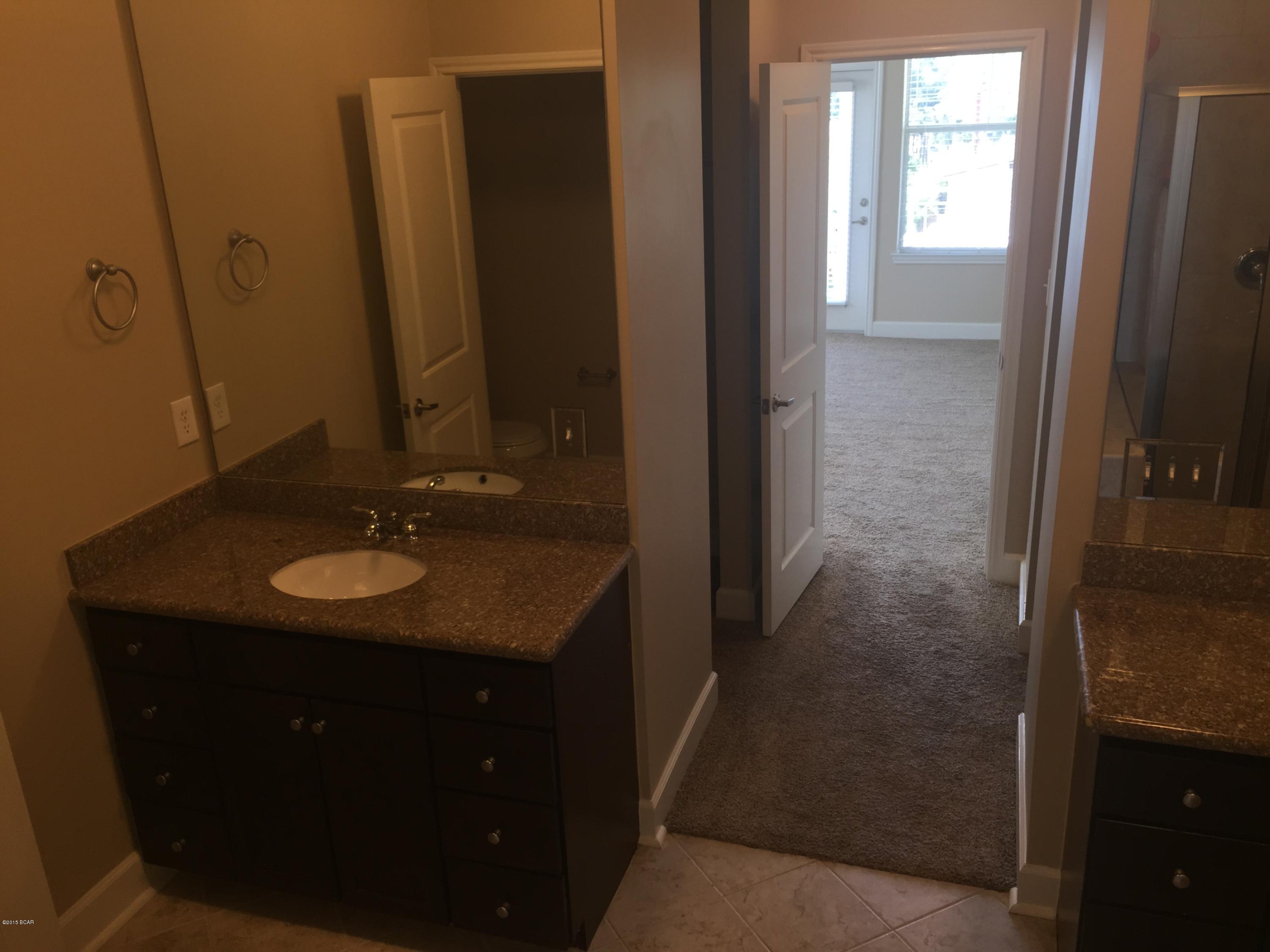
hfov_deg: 61.7
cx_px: 635
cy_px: 476
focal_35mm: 29
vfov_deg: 48.2
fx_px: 1064
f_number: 2.2
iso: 32
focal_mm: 4.15
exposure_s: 1/39
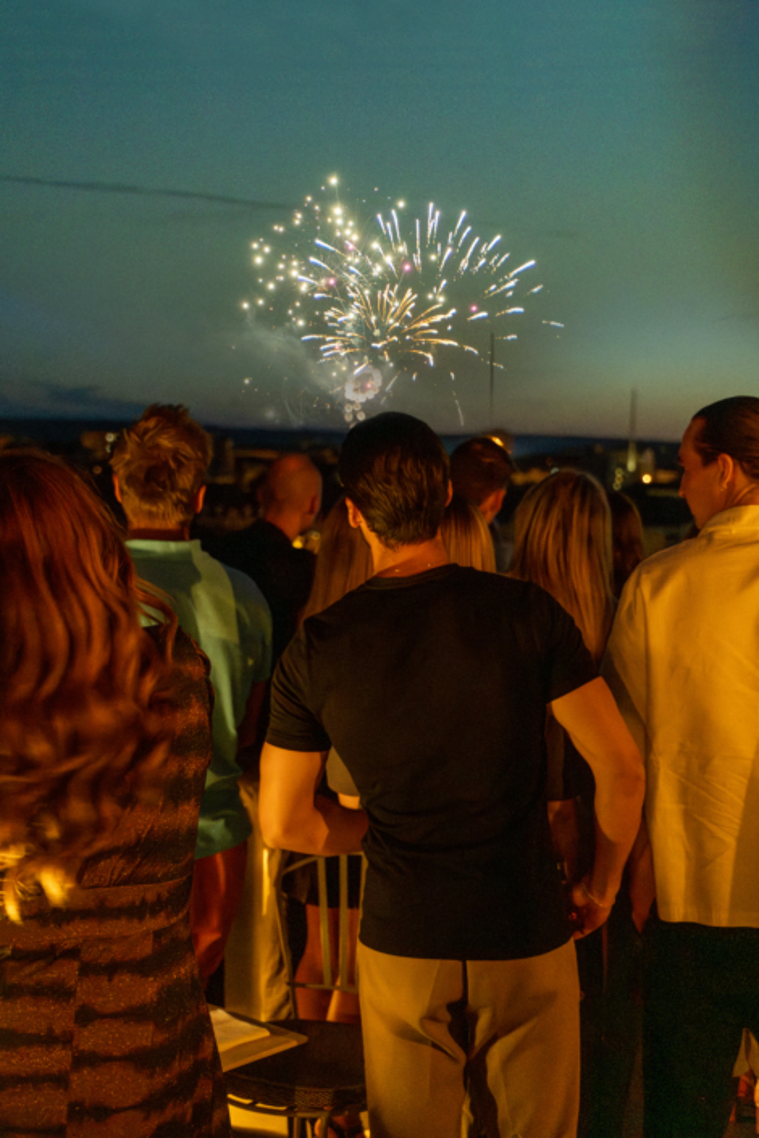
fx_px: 1550
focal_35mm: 49
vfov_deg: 40.3
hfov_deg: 27.5
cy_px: 569
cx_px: 380
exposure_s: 1/50
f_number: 4
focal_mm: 49
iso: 5000
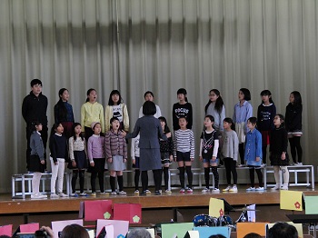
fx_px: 1239
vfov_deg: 11.0
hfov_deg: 14.6
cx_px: 159
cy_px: 119
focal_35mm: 135
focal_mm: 27.5
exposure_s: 1/80
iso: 400
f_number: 3.1
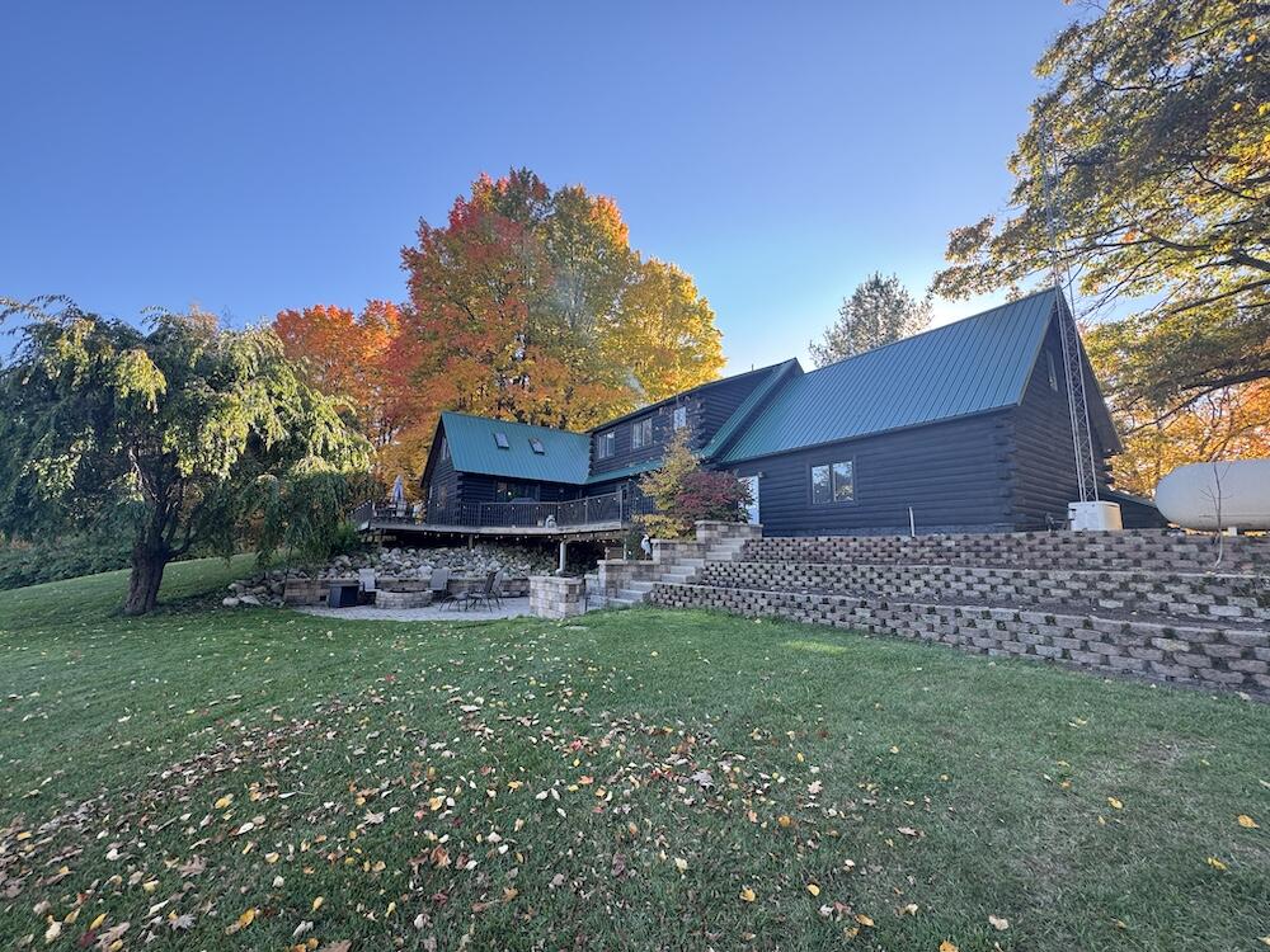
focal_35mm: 14
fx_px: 514
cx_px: 635
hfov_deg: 102.1
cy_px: 476
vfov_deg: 85.7
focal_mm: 2.22
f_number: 2.2
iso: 50
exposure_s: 1/99
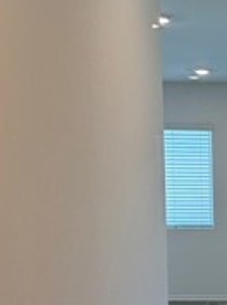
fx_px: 763
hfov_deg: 15.7
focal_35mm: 87
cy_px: 269
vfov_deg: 22.1
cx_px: 328
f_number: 1.78
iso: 200
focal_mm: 6.76
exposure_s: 1/240
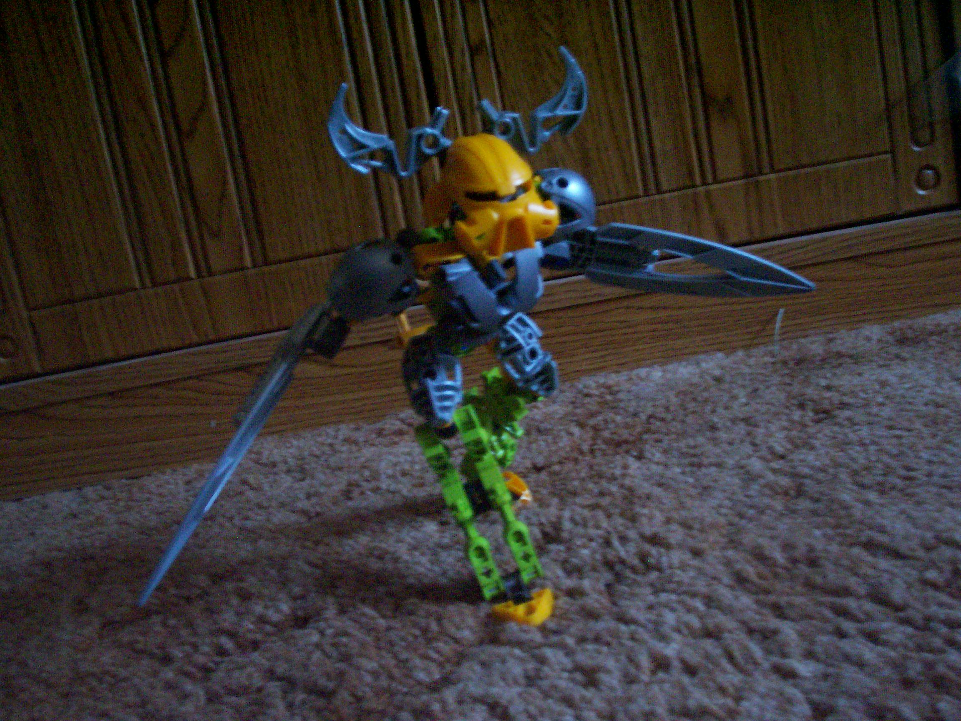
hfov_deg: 51.4
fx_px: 999
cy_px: 360
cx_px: 480
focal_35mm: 36
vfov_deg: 39.7
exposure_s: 1/8
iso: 400
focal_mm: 5.9
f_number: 4.5
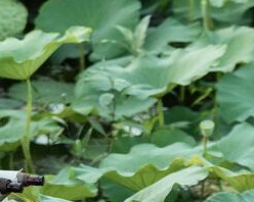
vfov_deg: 3.6
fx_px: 3200
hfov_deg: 4.5
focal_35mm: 426
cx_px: -133
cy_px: 142
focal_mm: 108
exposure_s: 1/160
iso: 640
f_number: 3.5
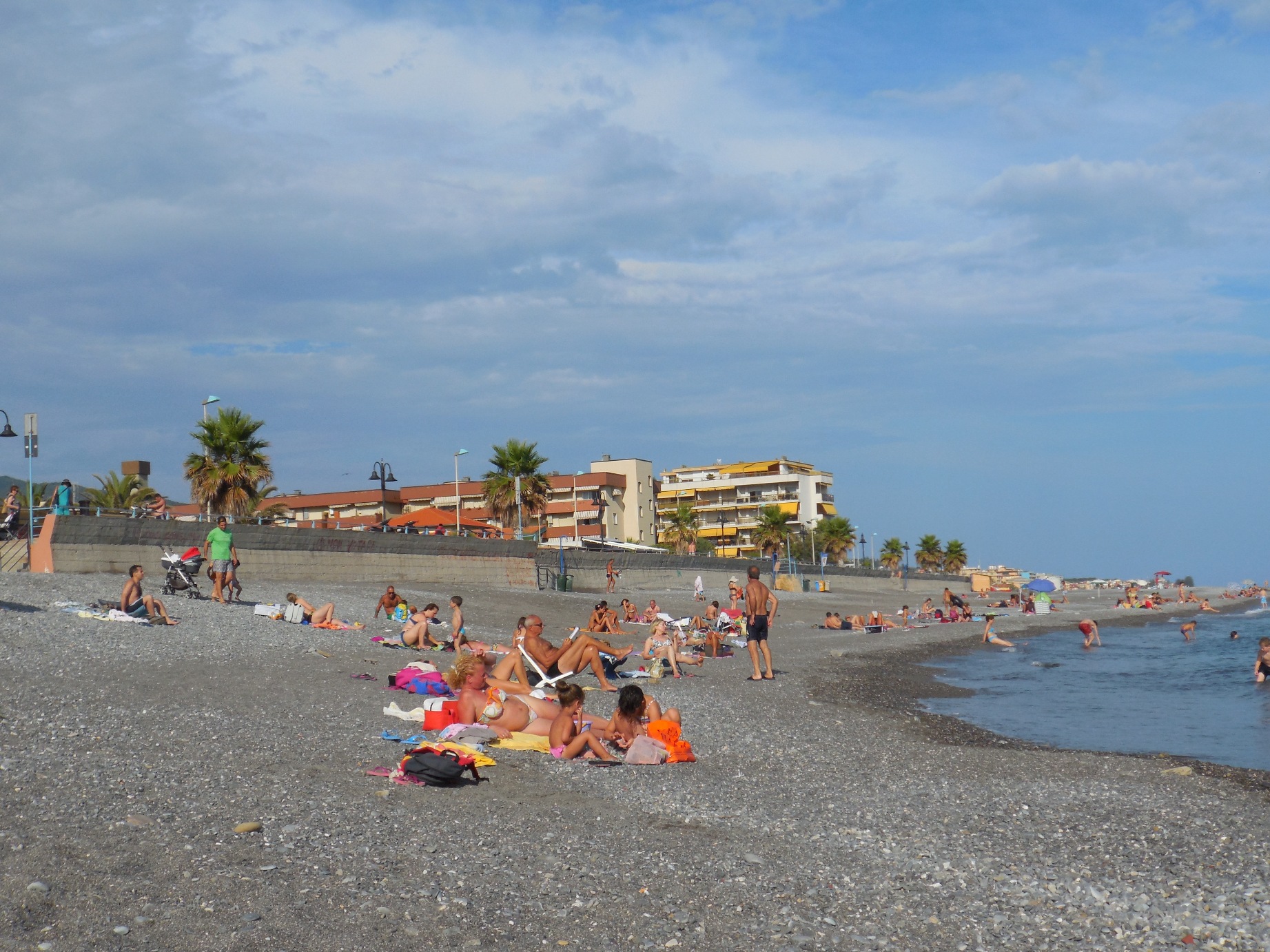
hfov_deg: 38.9
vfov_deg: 29.7
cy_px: 476
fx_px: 1798
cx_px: 635
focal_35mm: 49
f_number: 4.8
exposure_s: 1/1600
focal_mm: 8.8
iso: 125
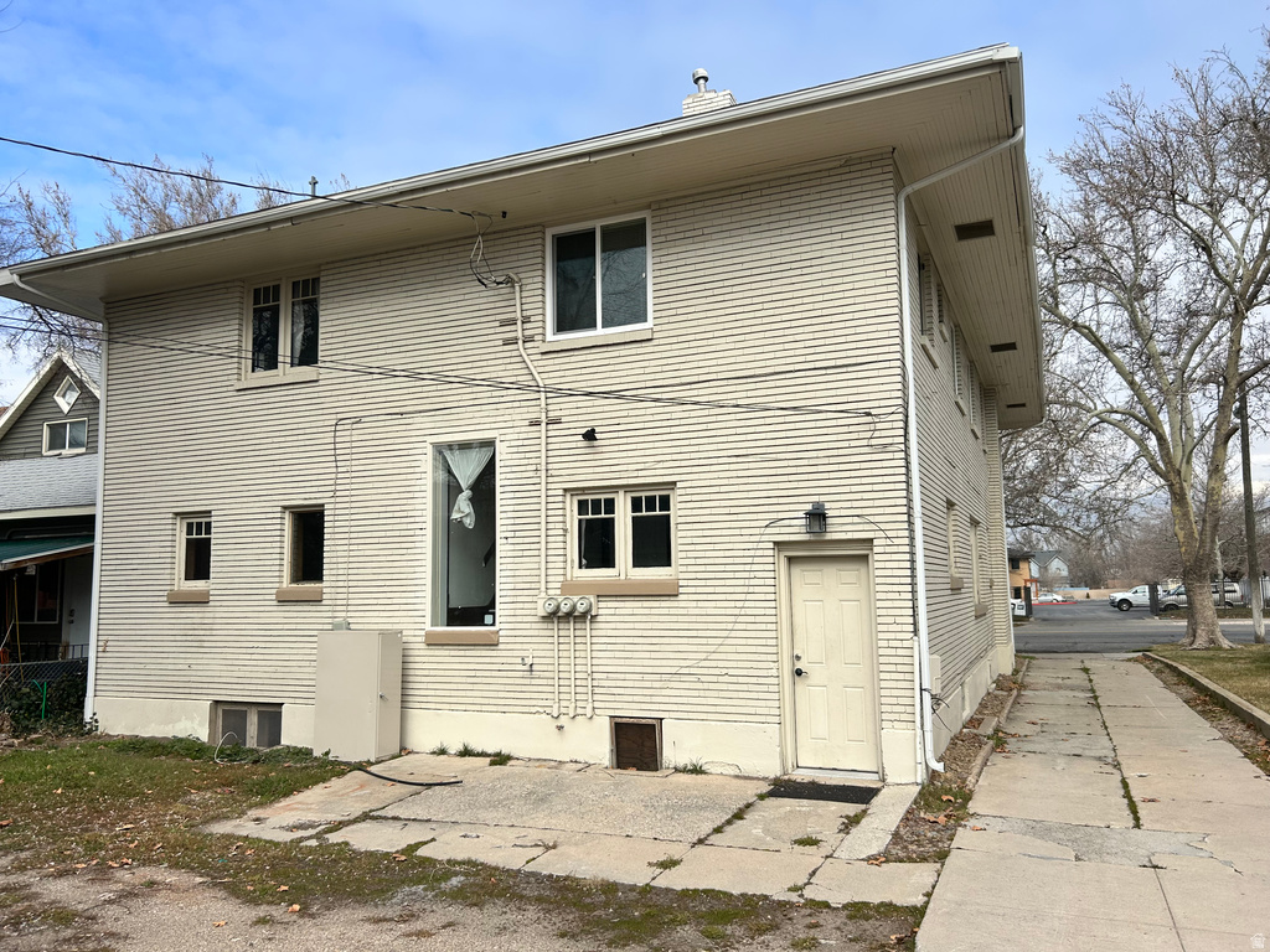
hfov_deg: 67.3
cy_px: 476
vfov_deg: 53.1
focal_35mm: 26
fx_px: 954
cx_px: 635
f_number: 1.5
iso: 50
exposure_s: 1/3077
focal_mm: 5.7
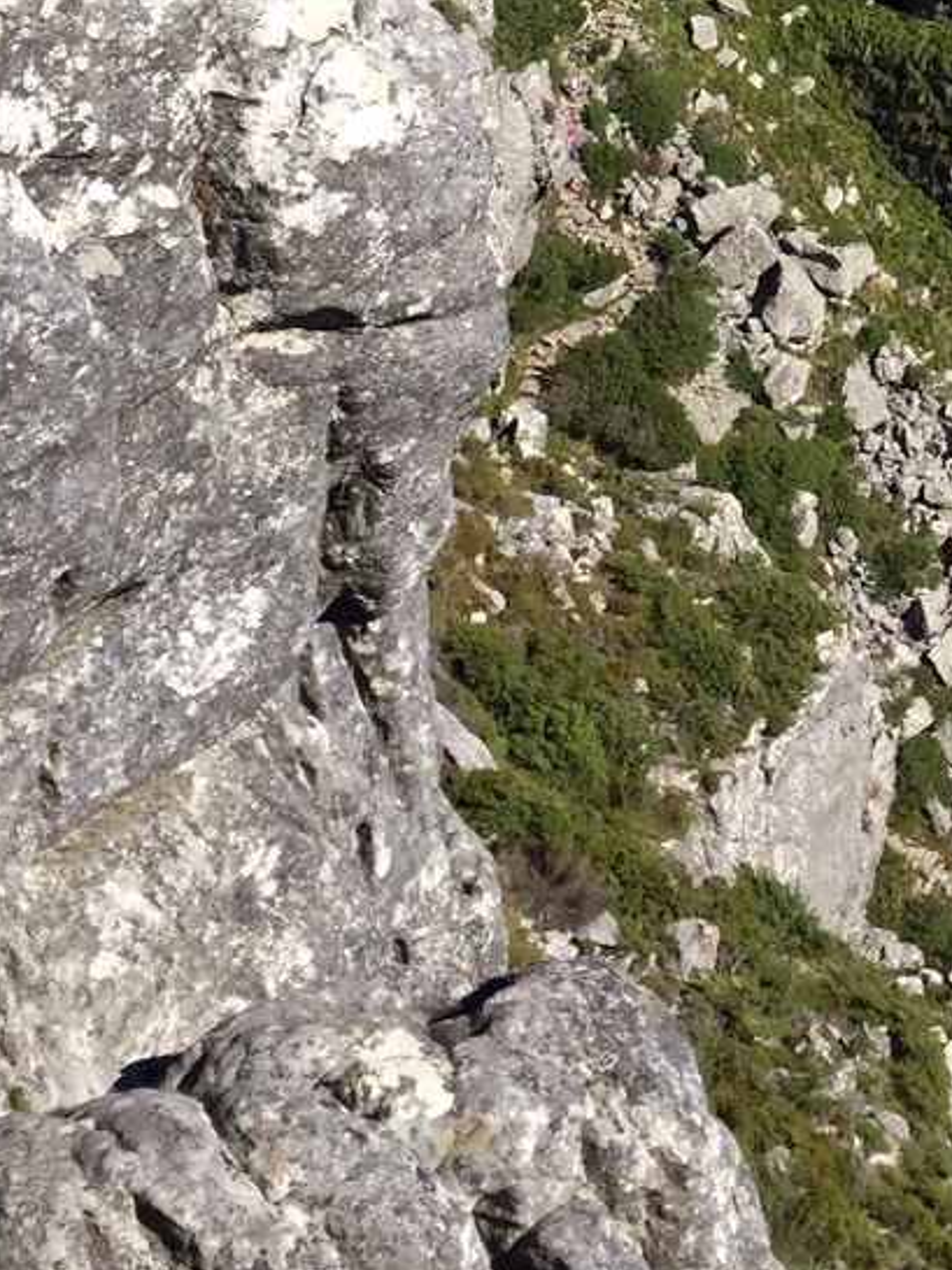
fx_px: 3119
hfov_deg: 17.0
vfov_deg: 20.7
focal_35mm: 85
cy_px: -451
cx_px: 959
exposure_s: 1/1883
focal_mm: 4.15
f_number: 2.2
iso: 32
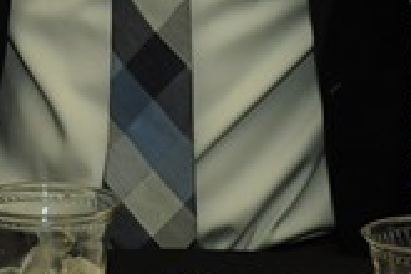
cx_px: 52
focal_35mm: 272
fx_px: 3105
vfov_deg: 5.0
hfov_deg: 7.6
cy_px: -159
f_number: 4.2
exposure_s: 1/60
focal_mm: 30
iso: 800
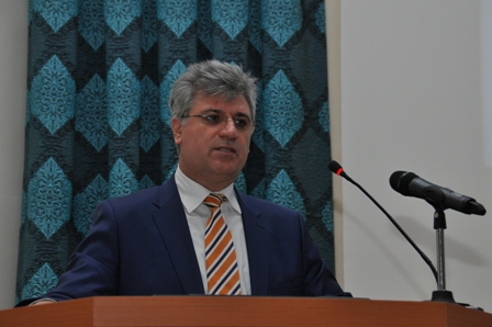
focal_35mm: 129
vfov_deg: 10.6
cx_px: 246
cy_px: 164
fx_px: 1762
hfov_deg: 15.9
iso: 800
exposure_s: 1/60
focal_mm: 86
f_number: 5.6
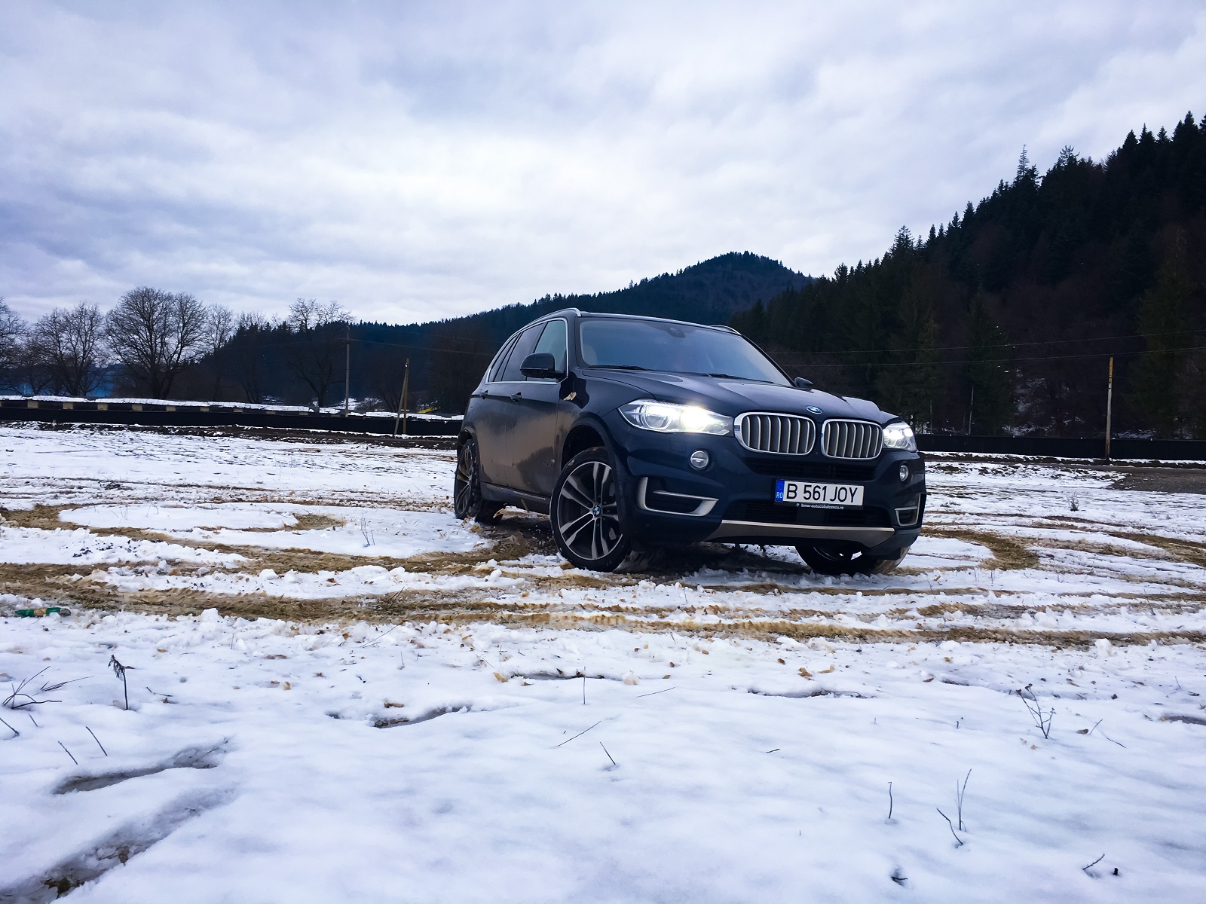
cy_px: 452
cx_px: 603
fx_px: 1010
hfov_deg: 61.7
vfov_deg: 48.2
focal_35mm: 29
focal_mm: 4.15
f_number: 2.2
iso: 25
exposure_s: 1/278
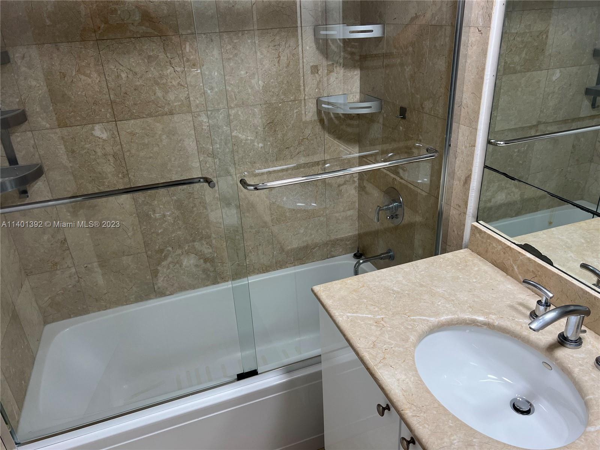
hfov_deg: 67.3
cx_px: 300
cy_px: 225
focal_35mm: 26
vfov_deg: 53.1
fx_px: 451
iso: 125
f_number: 1.5
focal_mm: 5.7
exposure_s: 1/120
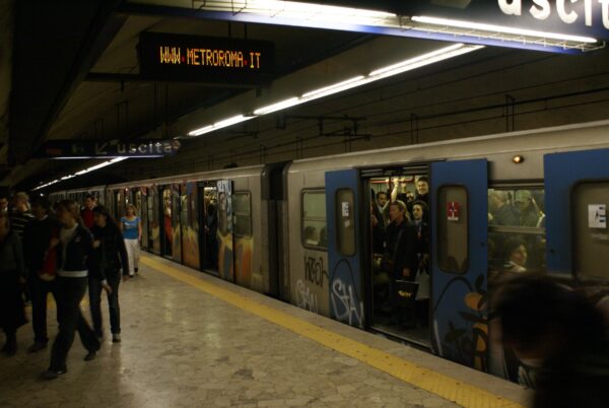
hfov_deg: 57.2
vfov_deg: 40.1
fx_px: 559
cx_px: 304
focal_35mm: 33
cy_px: 204
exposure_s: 1/30
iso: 400
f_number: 4
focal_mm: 22
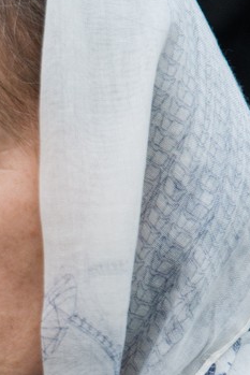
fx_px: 9053
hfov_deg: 1.6
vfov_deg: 2.4
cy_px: 568
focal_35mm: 870
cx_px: -32
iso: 1000
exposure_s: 1/60
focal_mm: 190
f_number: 5.6
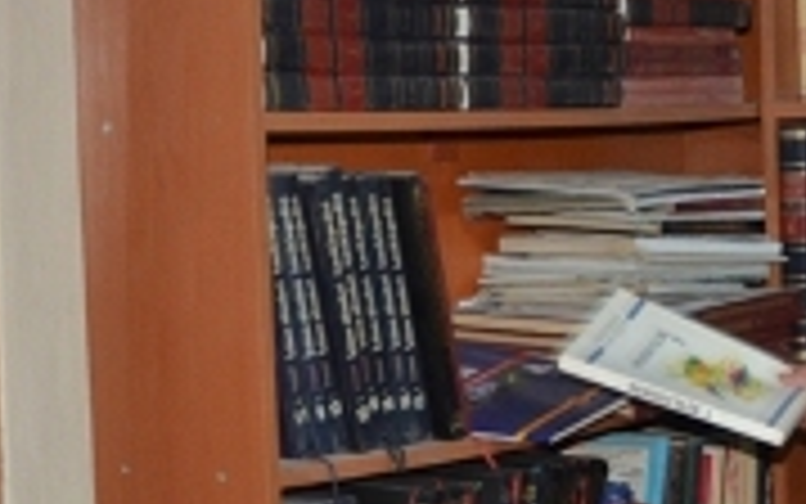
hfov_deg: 20.6
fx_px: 2153
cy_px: 270
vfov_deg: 13.4
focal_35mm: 98
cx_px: 770
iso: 800
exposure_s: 1/60
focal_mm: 18
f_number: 3.5
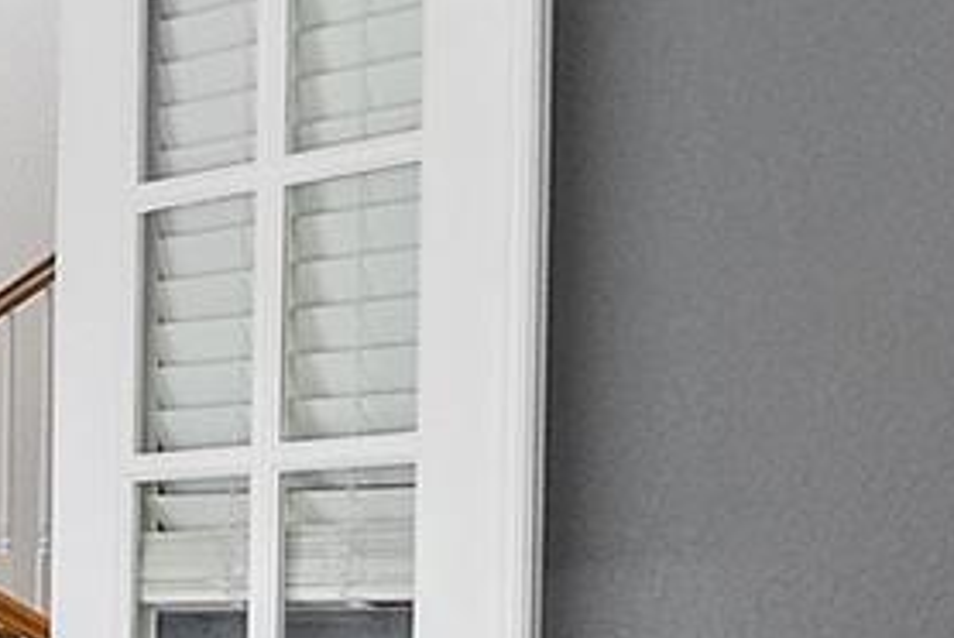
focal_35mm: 92
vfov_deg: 14.8
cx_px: -1362
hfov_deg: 14.3
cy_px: 563
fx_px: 2441
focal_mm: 16
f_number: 5.6
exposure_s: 1/40
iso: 1600
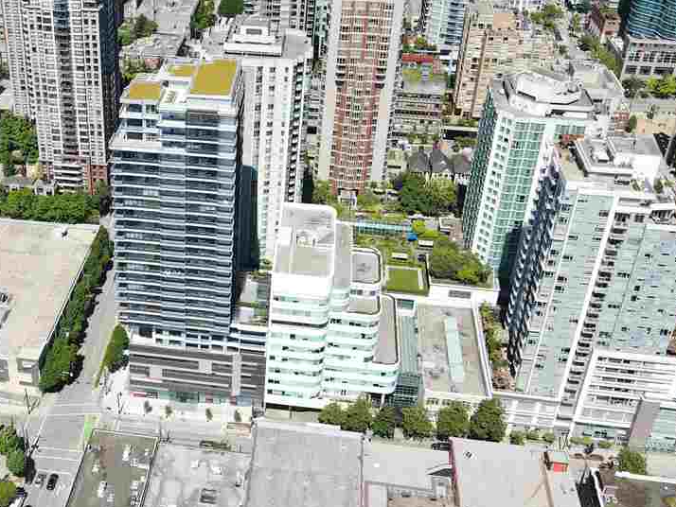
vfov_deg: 33.5
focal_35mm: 43
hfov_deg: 42.6
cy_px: 210
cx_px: 175
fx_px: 840
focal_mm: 4.5
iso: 100
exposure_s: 1/500
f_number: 2.8
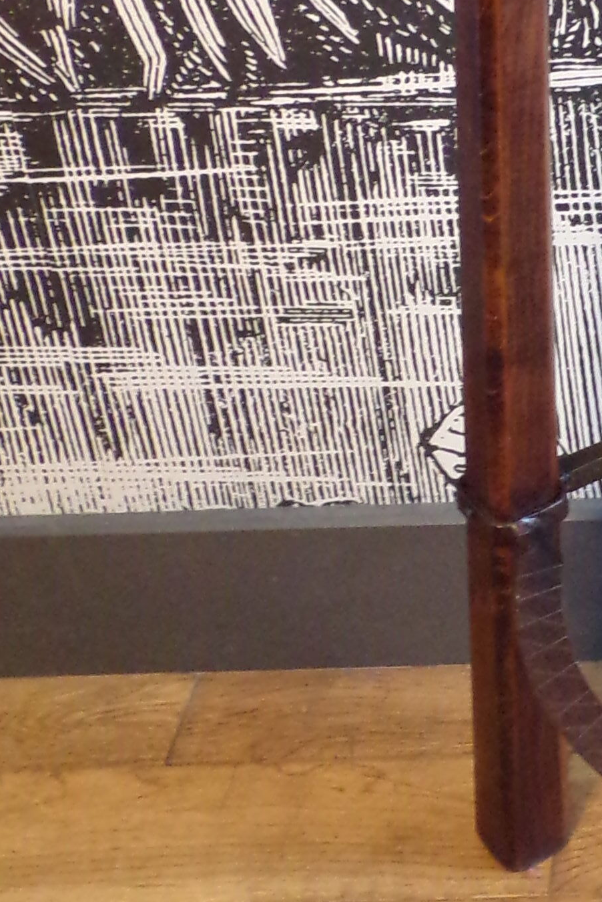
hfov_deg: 15.3
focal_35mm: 85
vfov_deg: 23.8
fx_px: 2132
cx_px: 799
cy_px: 289
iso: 400
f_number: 3
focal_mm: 4.3
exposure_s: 1/12
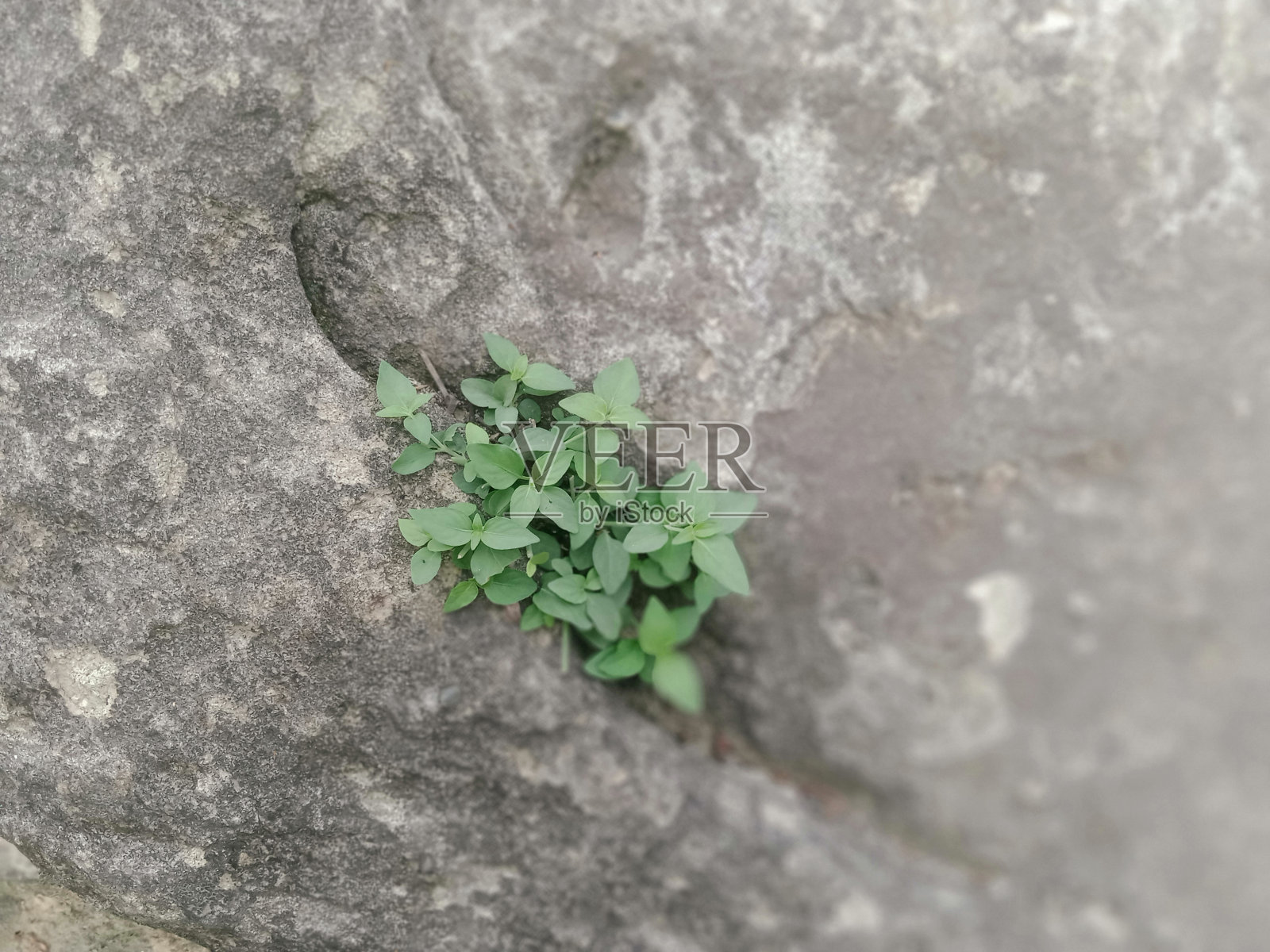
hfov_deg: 63.4
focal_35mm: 28
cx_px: 635
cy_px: 476
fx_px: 1027
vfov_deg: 49.7
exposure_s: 1/190
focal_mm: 3.37
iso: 100
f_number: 2.2
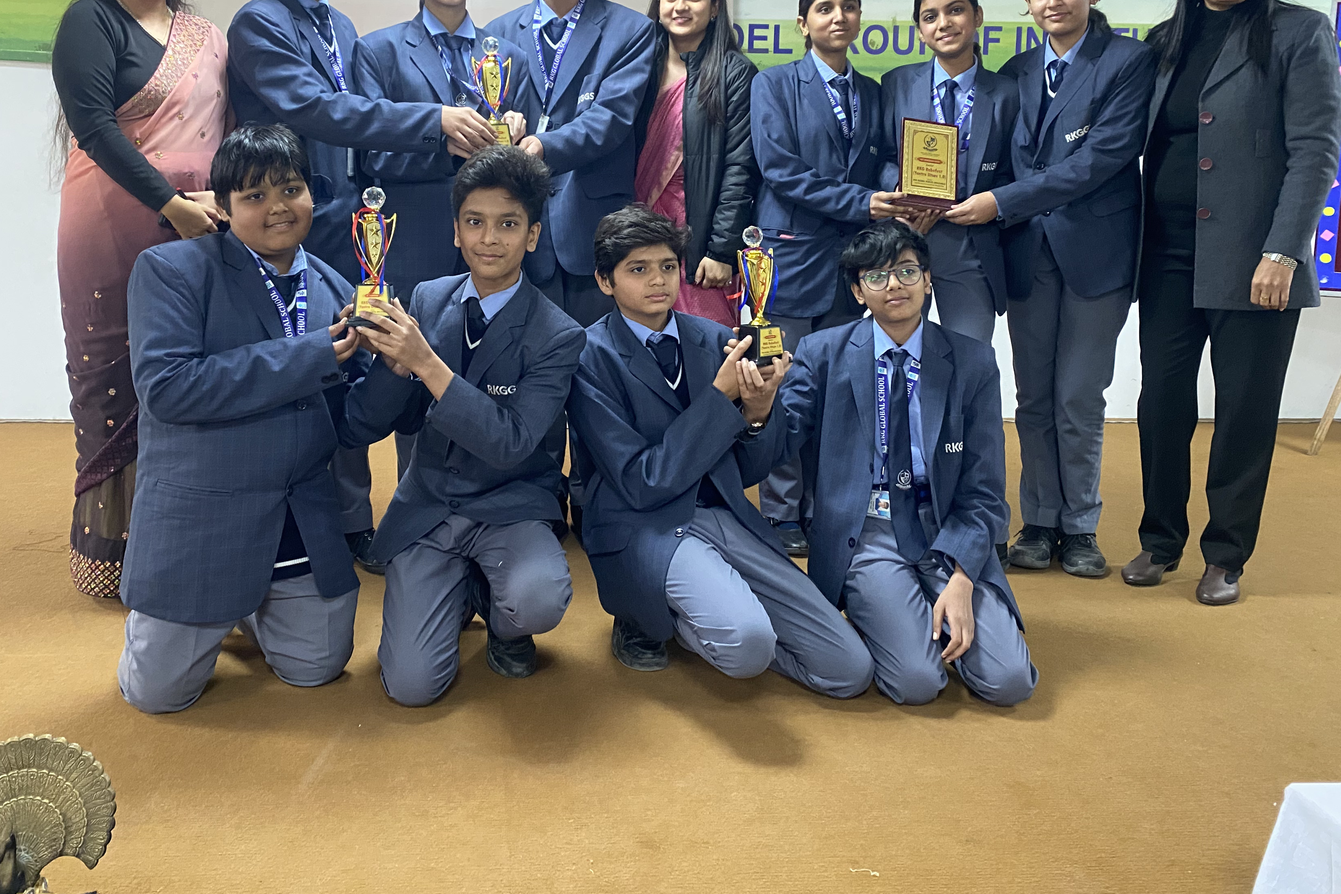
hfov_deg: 57.1
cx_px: 599
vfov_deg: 39.4
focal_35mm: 33
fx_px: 1229
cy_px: 283
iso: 500
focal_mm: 4.25
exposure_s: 1/40
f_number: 1.8
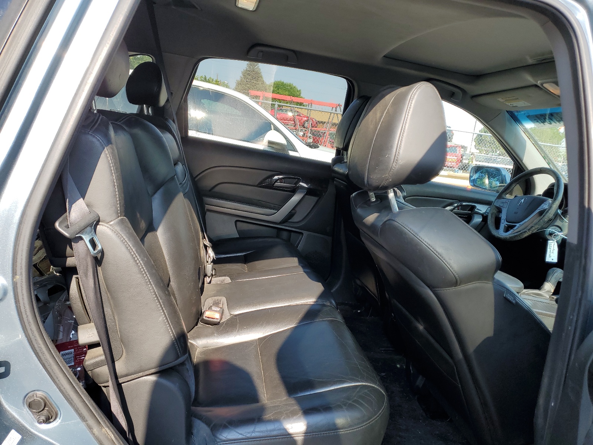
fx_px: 445
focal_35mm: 26
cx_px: 296
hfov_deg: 67.3
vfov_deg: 53.1
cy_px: 222
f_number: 1.5
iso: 50
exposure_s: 1/556
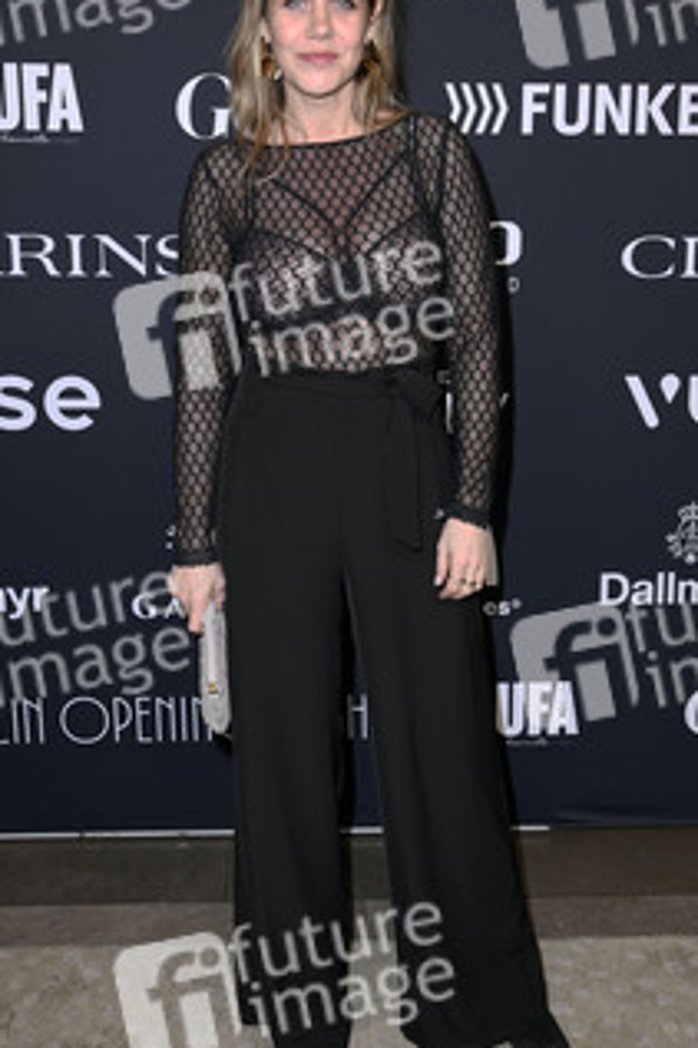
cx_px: 380
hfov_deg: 28.0
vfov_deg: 41.1
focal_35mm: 48
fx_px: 1397
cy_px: 486
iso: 500
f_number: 5.6
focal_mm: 38
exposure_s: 1/250
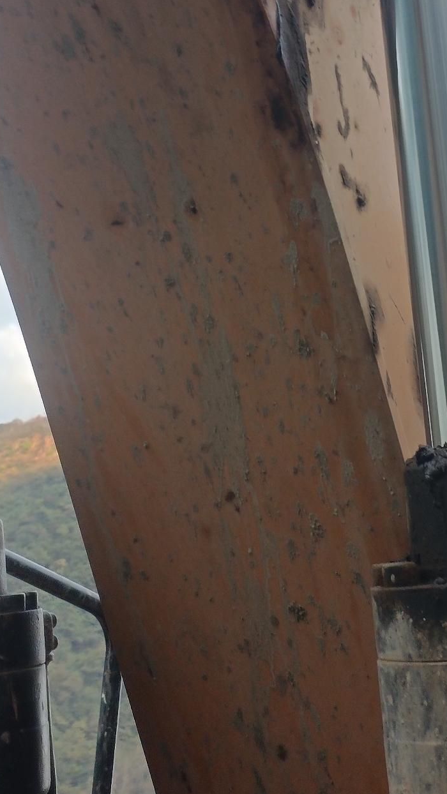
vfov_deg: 28.0
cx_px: 331
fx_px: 1559
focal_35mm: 74
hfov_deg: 16.2
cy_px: 160
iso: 276
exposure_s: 1/101
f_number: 1.8
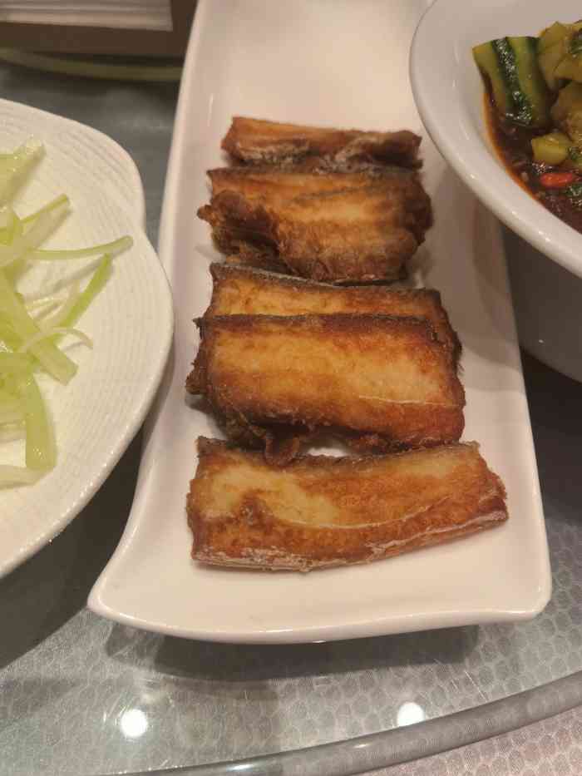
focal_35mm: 27
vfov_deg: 65.3
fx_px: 605
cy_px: 388
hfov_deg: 51.4
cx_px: 291
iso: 100
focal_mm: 6.67
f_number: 1.9
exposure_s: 1/100
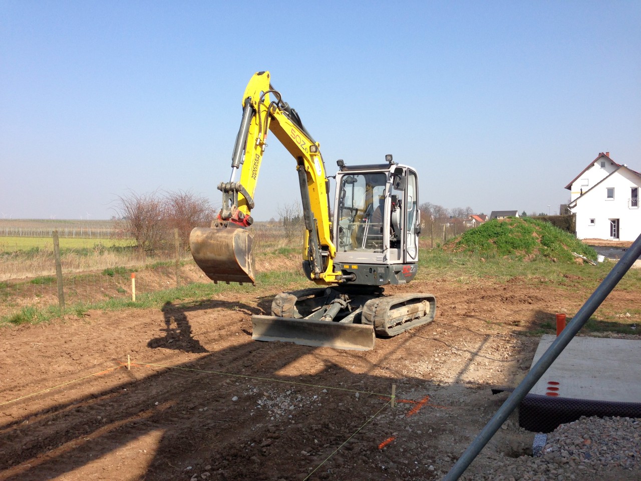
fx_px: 611
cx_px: 320
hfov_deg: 55.4
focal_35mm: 33
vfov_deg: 42.9
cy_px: 240
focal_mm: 4.12
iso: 50
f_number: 2.4
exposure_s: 1/1085
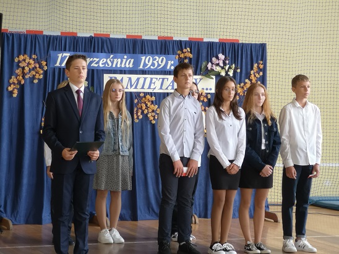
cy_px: 127
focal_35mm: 110
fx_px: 1077
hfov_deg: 17.9
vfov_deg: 13.5
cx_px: 170
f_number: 2.4
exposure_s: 1/50
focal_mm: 7.48
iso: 80
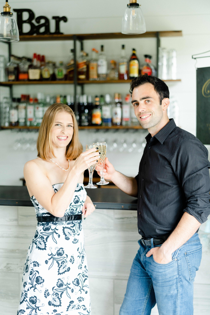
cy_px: 158
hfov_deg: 27.0
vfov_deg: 39.6
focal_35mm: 50
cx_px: 105
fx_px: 437
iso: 640
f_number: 1.4
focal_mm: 50
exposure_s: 1/100
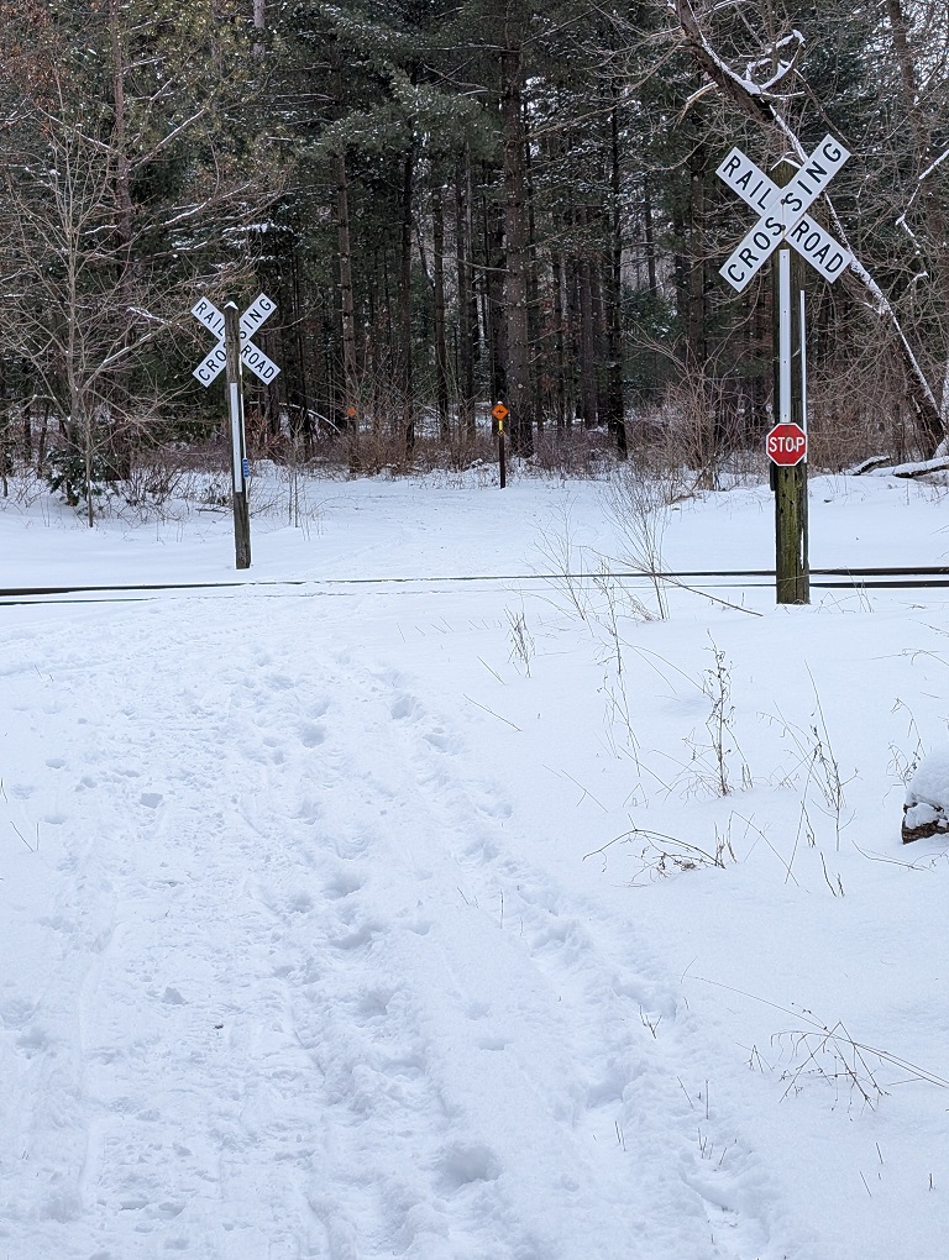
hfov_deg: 29.7
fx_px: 1787
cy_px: 630
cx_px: 474
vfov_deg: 38.9
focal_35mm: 49
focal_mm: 6.9
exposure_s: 1/829
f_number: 1.68
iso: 42
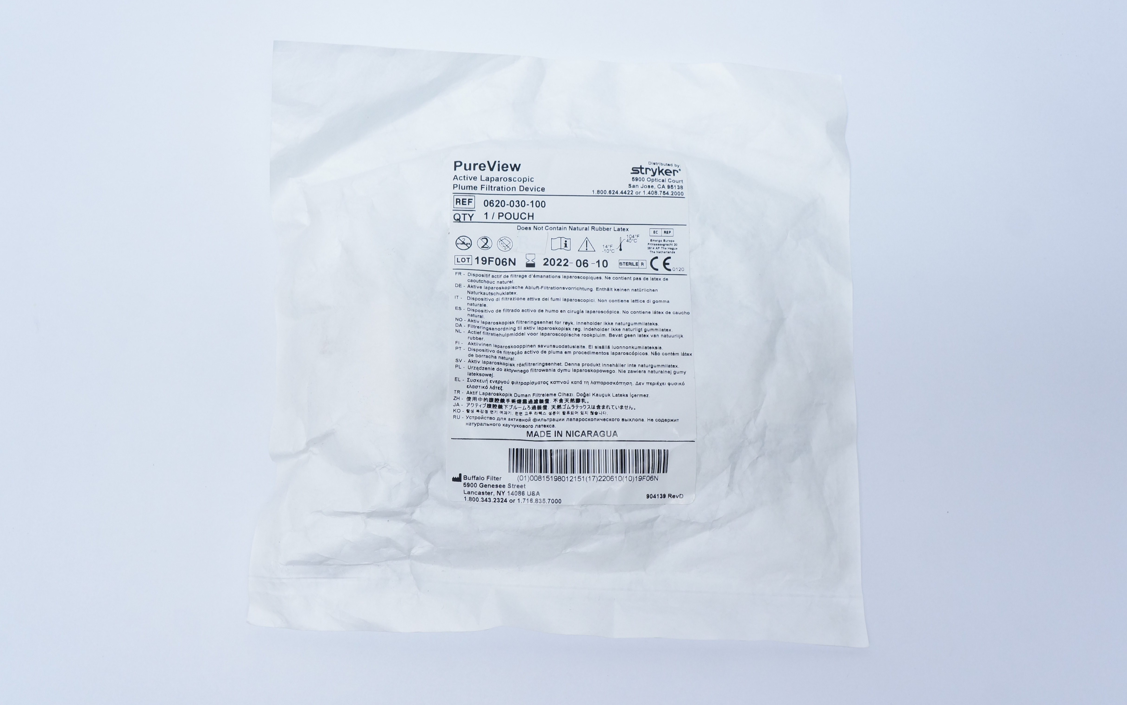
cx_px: 562
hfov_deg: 52.7
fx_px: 1136
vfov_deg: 34.4
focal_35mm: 37
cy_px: 346
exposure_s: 1/60
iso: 800
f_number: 6.3
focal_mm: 24
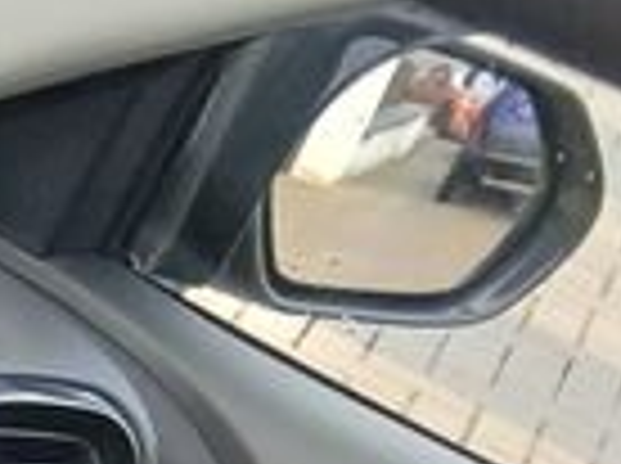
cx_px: -918
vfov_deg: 6.6
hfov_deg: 9.1
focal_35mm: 193
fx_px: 3456
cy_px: 1617
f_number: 1.8
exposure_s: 1/33.3
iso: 250
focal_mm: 3.98
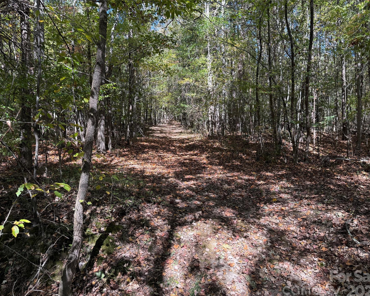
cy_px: 154
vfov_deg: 54.9
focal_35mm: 26
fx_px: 285
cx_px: 191
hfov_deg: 66.0
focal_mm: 6.76
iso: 100
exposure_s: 1/391
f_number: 1.78
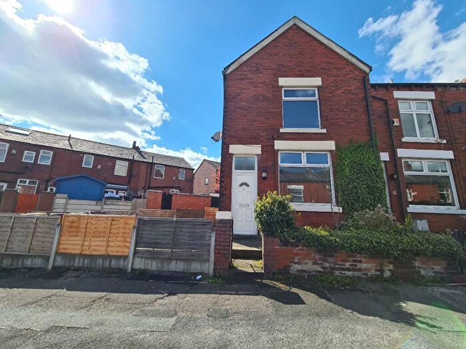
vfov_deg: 89.9
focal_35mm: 13
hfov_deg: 106.2
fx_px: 175
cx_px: 233
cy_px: 174
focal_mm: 2.22
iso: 64
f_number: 2.2
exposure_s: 1/1652
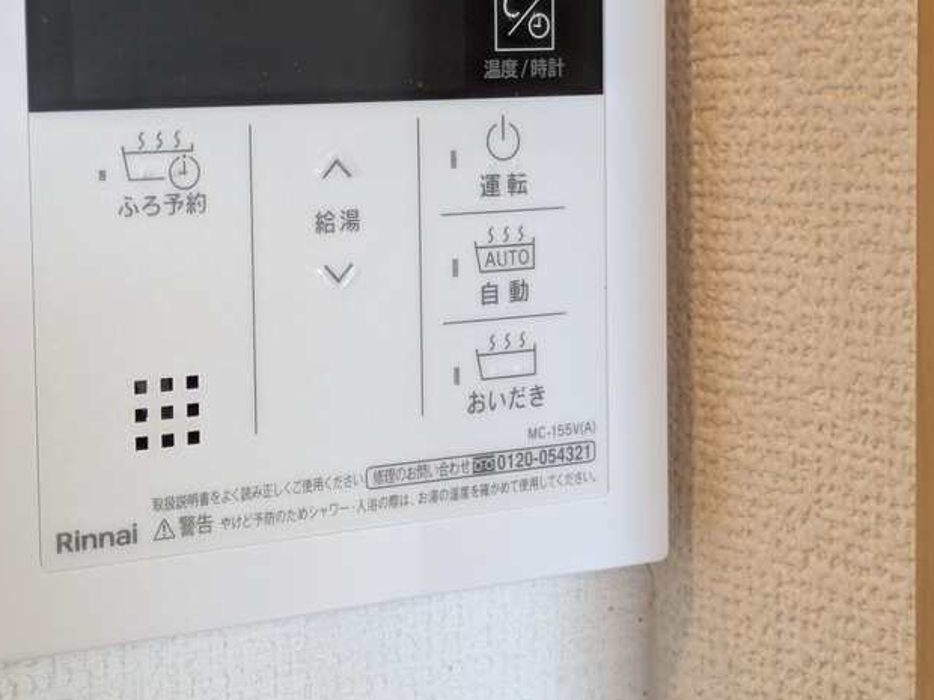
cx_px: 318
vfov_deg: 18.6
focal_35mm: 79
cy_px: 217
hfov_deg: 24.6
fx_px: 2132
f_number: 1.89
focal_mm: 5.43
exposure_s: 1/60
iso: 284
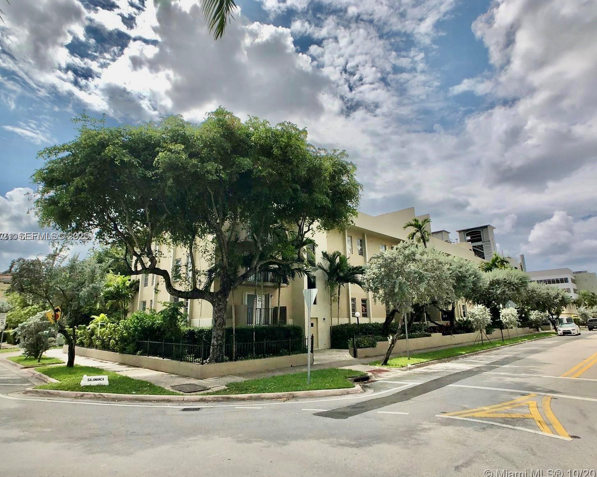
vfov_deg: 48.5
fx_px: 530
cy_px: 237
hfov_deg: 58.8
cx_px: 289
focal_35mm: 30
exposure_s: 1/4425
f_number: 1.8
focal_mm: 4
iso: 25
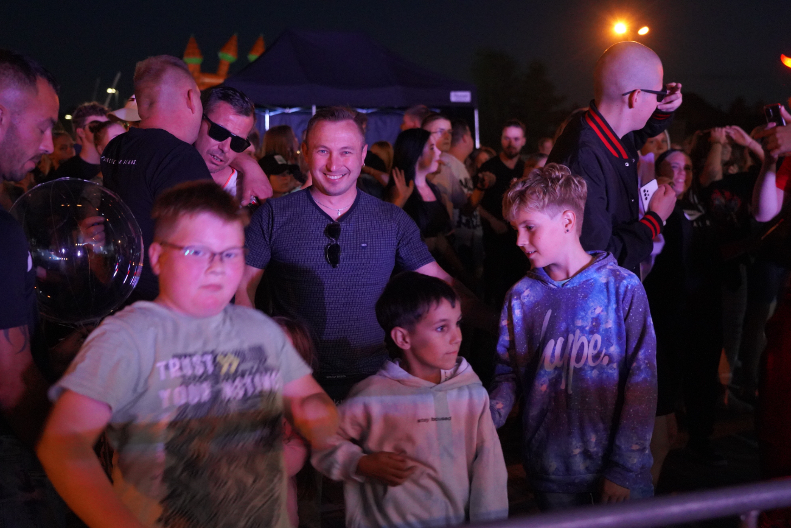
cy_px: 264
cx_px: 396
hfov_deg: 42.7
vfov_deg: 29.3
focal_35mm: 46
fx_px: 1011
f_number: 4
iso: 12800
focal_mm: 46
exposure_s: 1/80
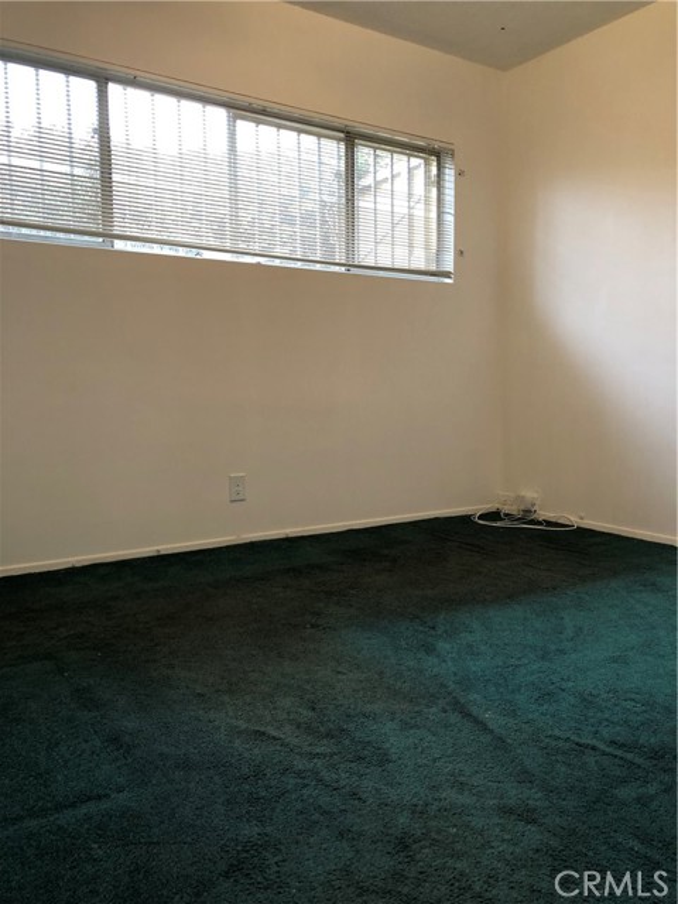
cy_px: 452
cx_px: 339
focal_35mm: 28
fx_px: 731
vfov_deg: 63.4
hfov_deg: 49.7
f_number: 1.8
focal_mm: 3.99
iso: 32
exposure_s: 1/24
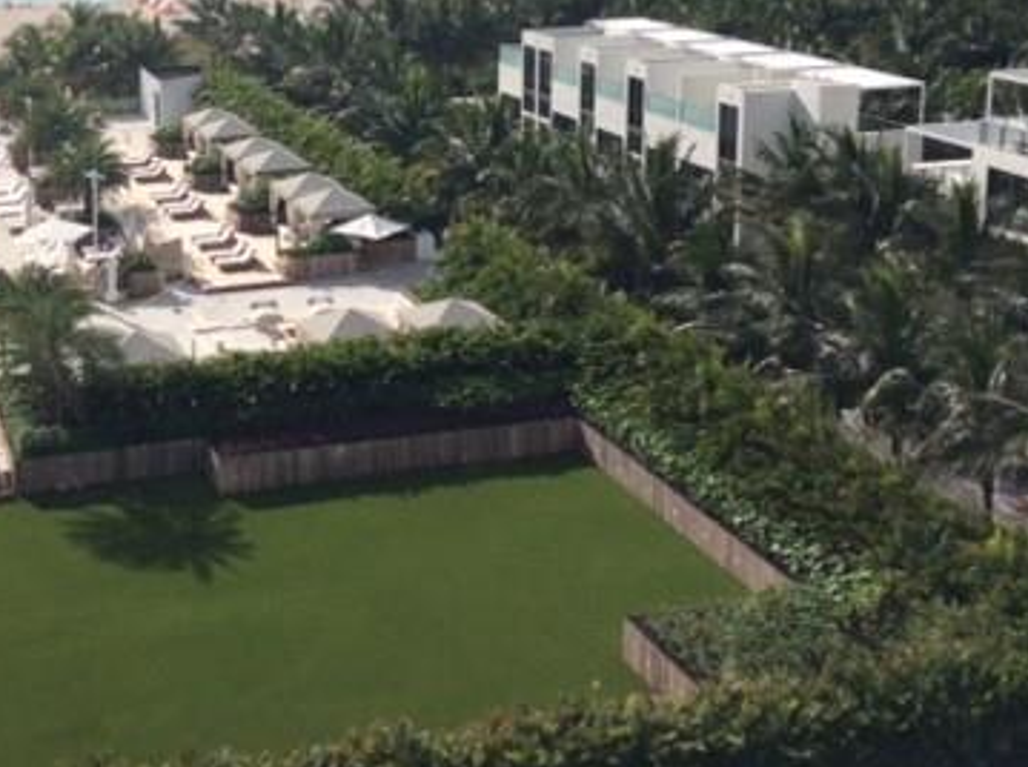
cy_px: 129
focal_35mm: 57
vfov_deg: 25.1
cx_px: 283
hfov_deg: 33.3
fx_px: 1690
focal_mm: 3.3
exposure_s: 1/2604
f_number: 2.4
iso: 32
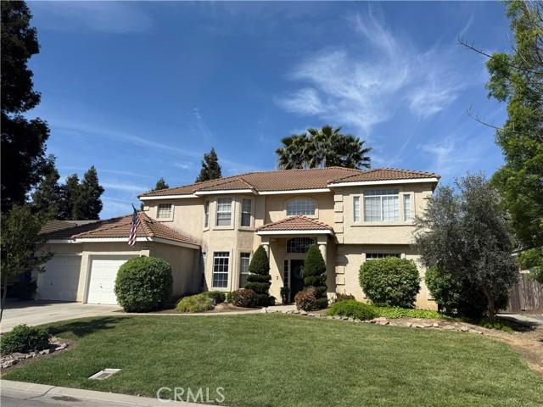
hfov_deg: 71.6
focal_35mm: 24
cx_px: 272
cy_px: 204
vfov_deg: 56.8
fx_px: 376
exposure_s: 1/5714
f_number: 1.78
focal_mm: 6.76
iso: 80
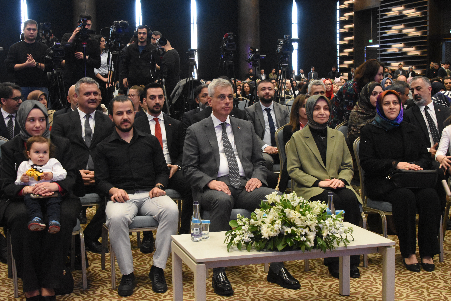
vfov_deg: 23.8
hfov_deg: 35.1
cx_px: 226
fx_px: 714
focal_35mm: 57
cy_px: 150
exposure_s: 1/60
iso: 6400
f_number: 7.1
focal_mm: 38
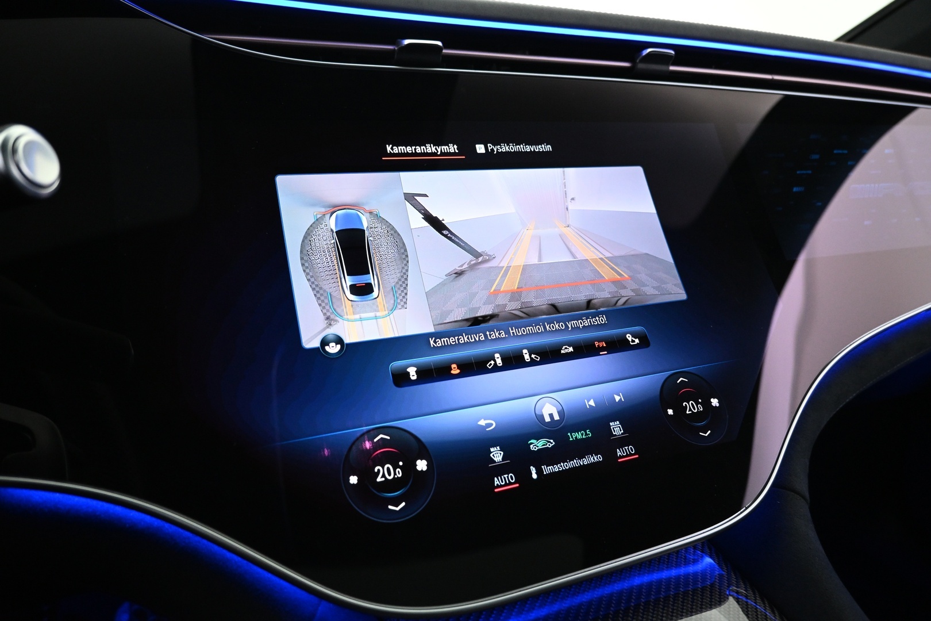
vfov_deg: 53.1
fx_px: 621
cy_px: 310
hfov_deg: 73.7
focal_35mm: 24
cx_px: 466
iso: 1600
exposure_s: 1/25
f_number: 3.5
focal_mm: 16
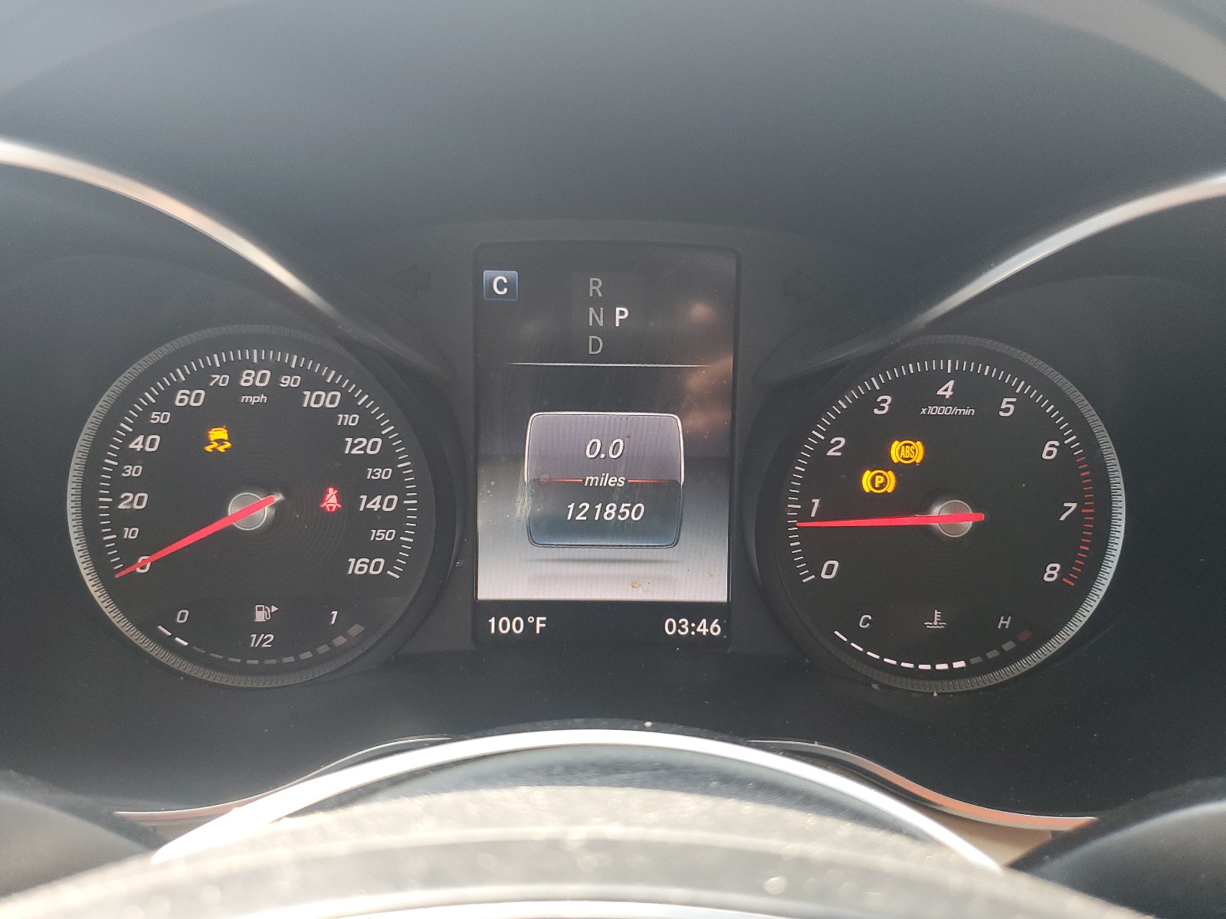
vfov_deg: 53.1
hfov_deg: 67.3
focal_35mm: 26
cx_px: 613
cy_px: 460
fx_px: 921
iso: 97
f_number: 1.5
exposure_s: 1/120
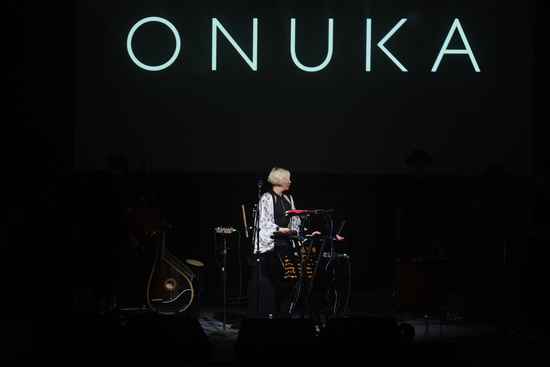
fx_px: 1283
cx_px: 275
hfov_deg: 24.2
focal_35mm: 84
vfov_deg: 16.3
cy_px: 184
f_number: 2.8
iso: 1600
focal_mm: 56
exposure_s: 1/100
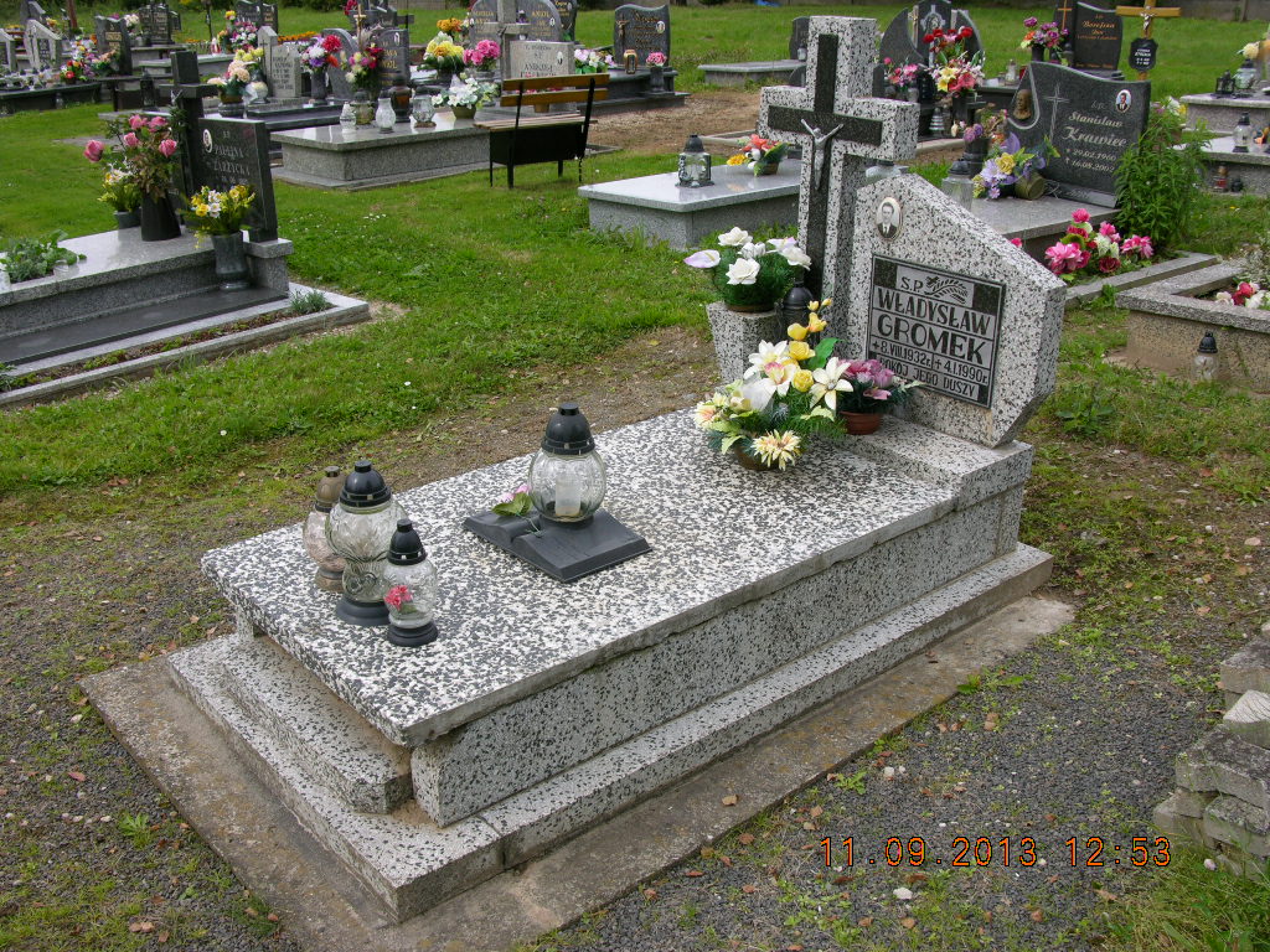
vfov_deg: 40.7
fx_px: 1284
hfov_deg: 52.6
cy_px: 476
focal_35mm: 35
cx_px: 635
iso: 50
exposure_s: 1/193
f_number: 5
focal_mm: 8.9
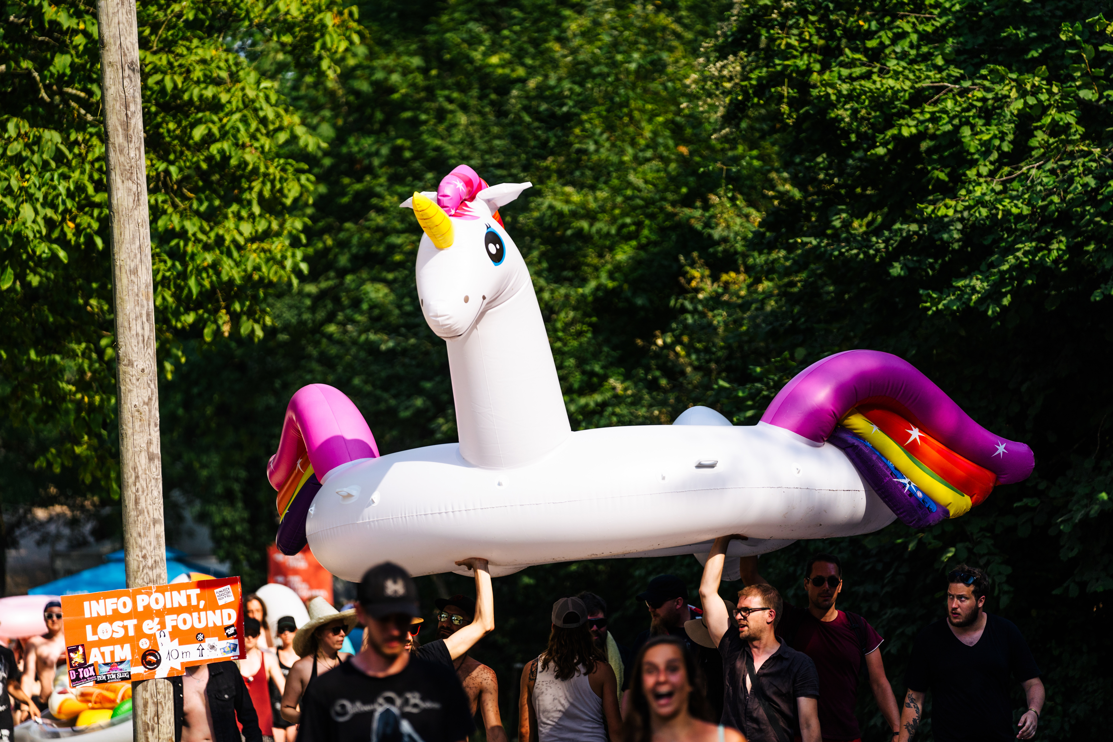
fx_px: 5194
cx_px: 556
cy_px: 371
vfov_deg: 8.2
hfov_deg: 12.2
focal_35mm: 168
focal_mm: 168
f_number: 2.8
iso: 250
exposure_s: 1/3200
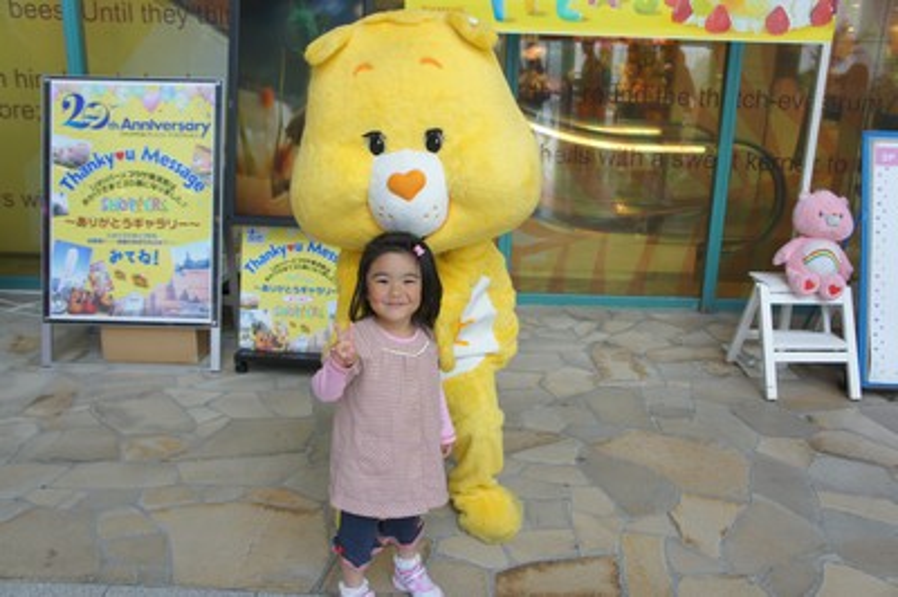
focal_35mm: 32
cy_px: 298
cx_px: 449
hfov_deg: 59.5
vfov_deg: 41.6
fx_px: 785
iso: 400
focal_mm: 21
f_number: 4.5
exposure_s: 1/200
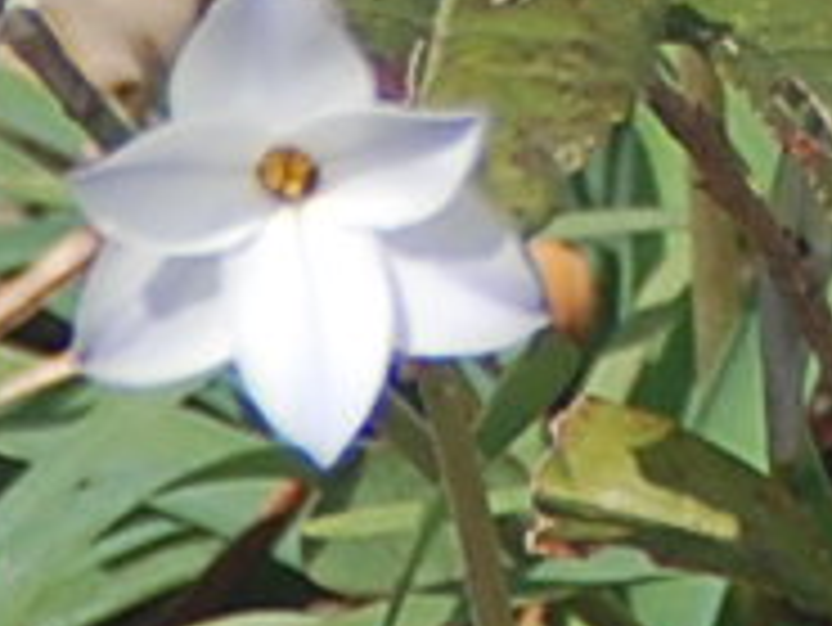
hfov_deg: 0.8
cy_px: -549
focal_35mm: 2347
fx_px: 56447
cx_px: 805
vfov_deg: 0.6
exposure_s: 1/1600
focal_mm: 200
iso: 400
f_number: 5.6
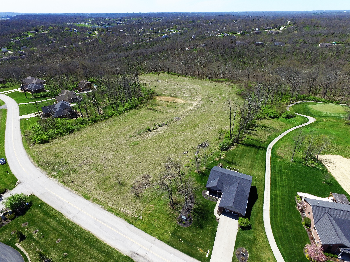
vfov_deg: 66.0
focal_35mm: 20
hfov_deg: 81.7
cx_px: 175
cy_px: 131
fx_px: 202
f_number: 2.8
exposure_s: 1/1099
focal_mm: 3.61
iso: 100
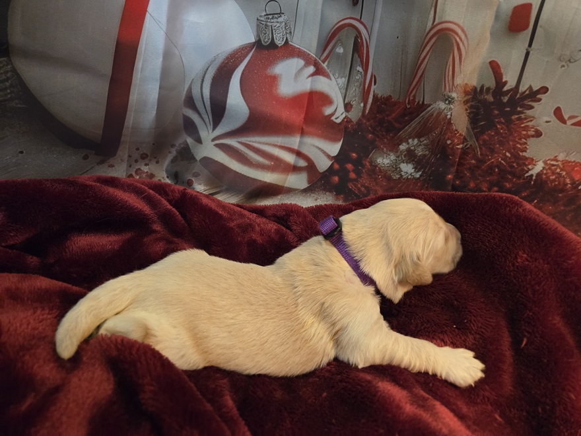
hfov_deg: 73.9
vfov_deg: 58.9
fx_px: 386
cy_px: 218
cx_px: 290
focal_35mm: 23
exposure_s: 1/60
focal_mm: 5.4
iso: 640
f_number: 1.8
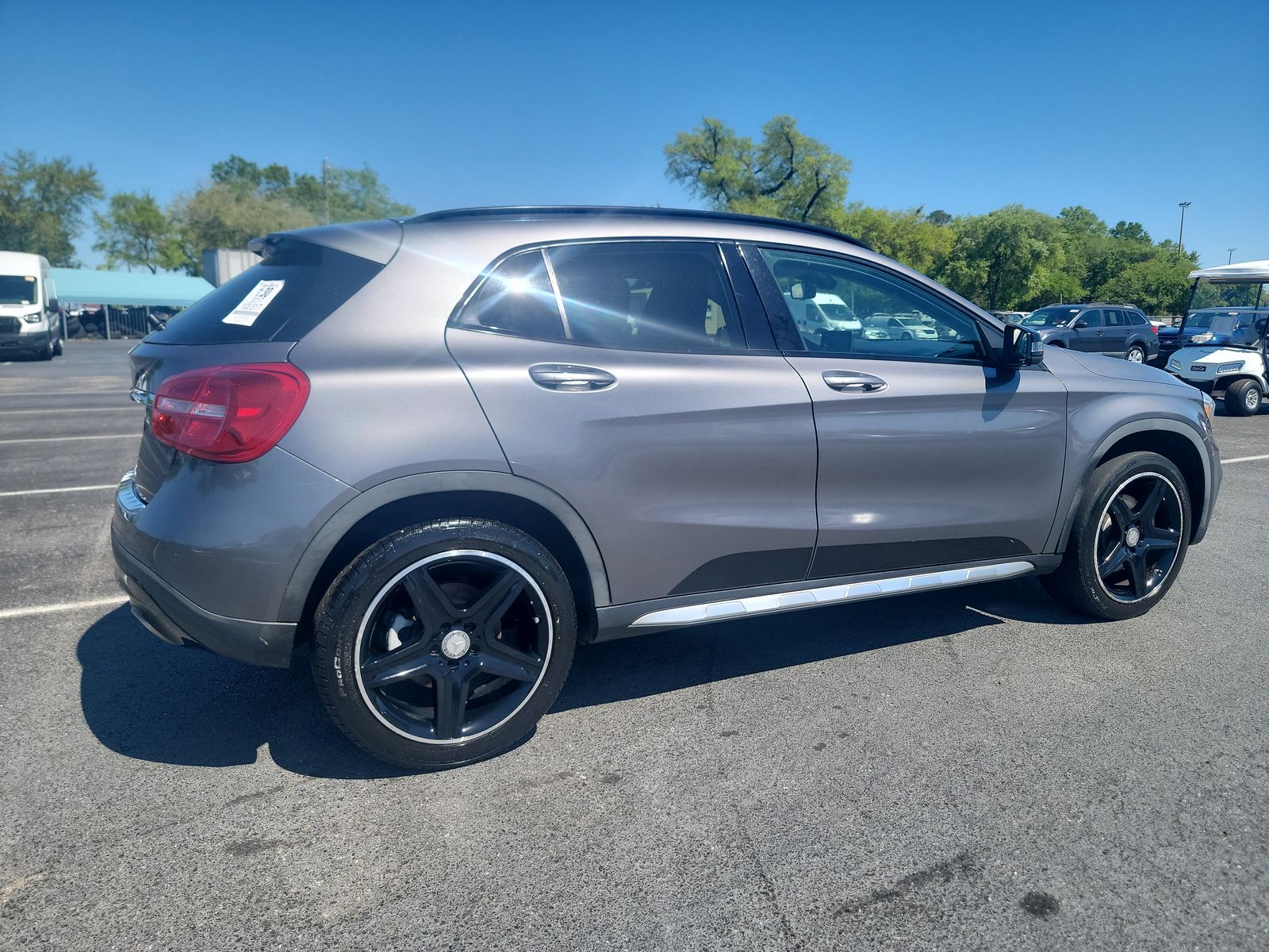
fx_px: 880
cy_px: 476
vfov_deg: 56.8
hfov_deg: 71.6
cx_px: 634
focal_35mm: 24
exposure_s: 1/703
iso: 50
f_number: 1.8
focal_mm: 6.7
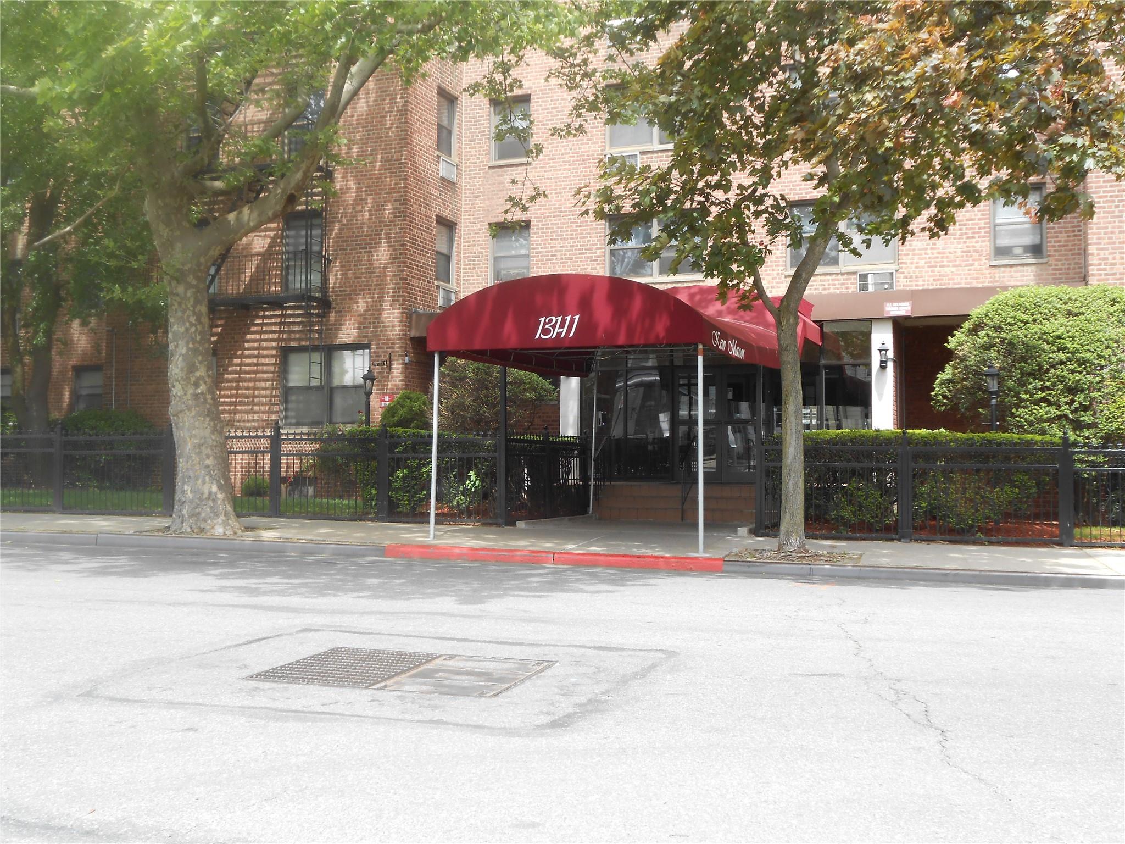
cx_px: 562
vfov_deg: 37.7
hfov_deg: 49.0
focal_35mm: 38
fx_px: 1235
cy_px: 422
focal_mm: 6.8
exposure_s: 1/125
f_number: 4.2
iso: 80
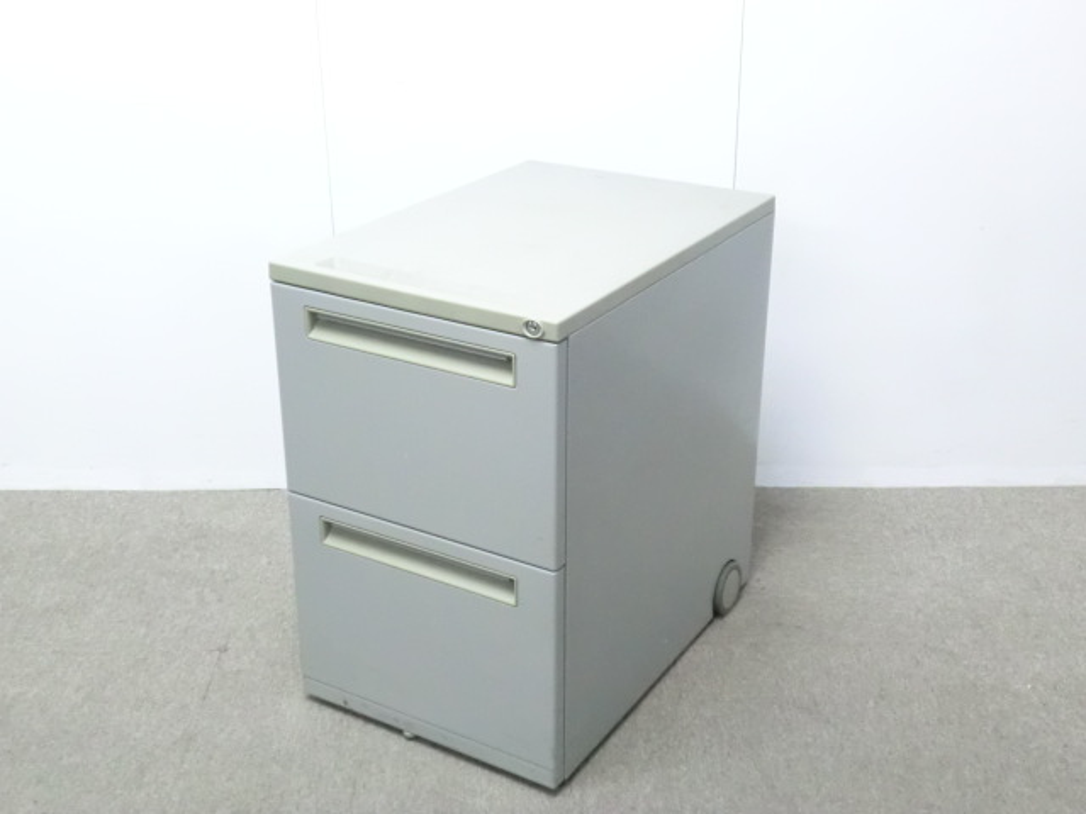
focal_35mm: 45
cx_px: 543
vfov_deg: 32.2
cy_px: 407
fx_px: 1412
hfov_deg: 42.1
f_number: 4.3
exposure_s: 1/20
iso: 800
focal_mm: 8.2
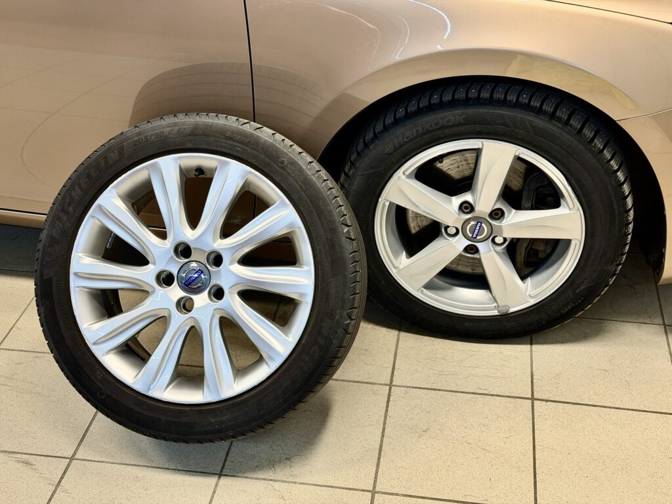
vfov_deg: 30.3
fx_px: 932
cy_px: 252
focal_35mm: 48
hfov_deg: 39.7
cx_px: 336
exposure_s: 1/50
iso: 64
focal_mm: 6.76
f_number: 1.78
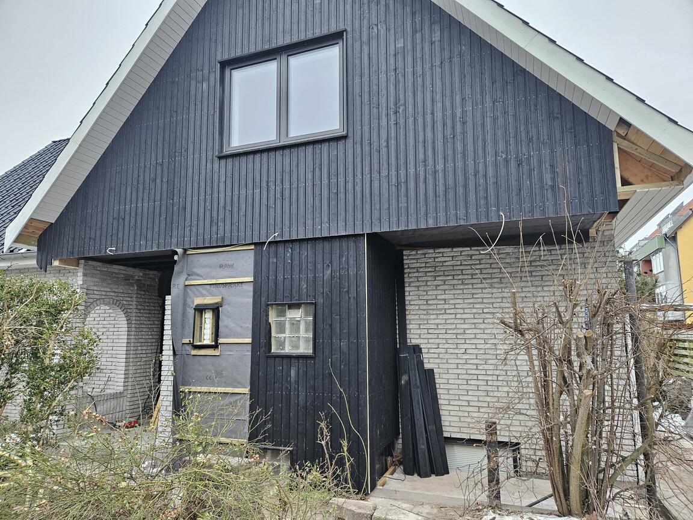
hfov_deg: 73.9
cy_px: 260
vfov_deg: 58.9
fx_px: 460
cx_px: 346
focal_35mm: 23
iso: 400
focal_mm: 5.4
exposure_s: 1/200
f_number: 1.8
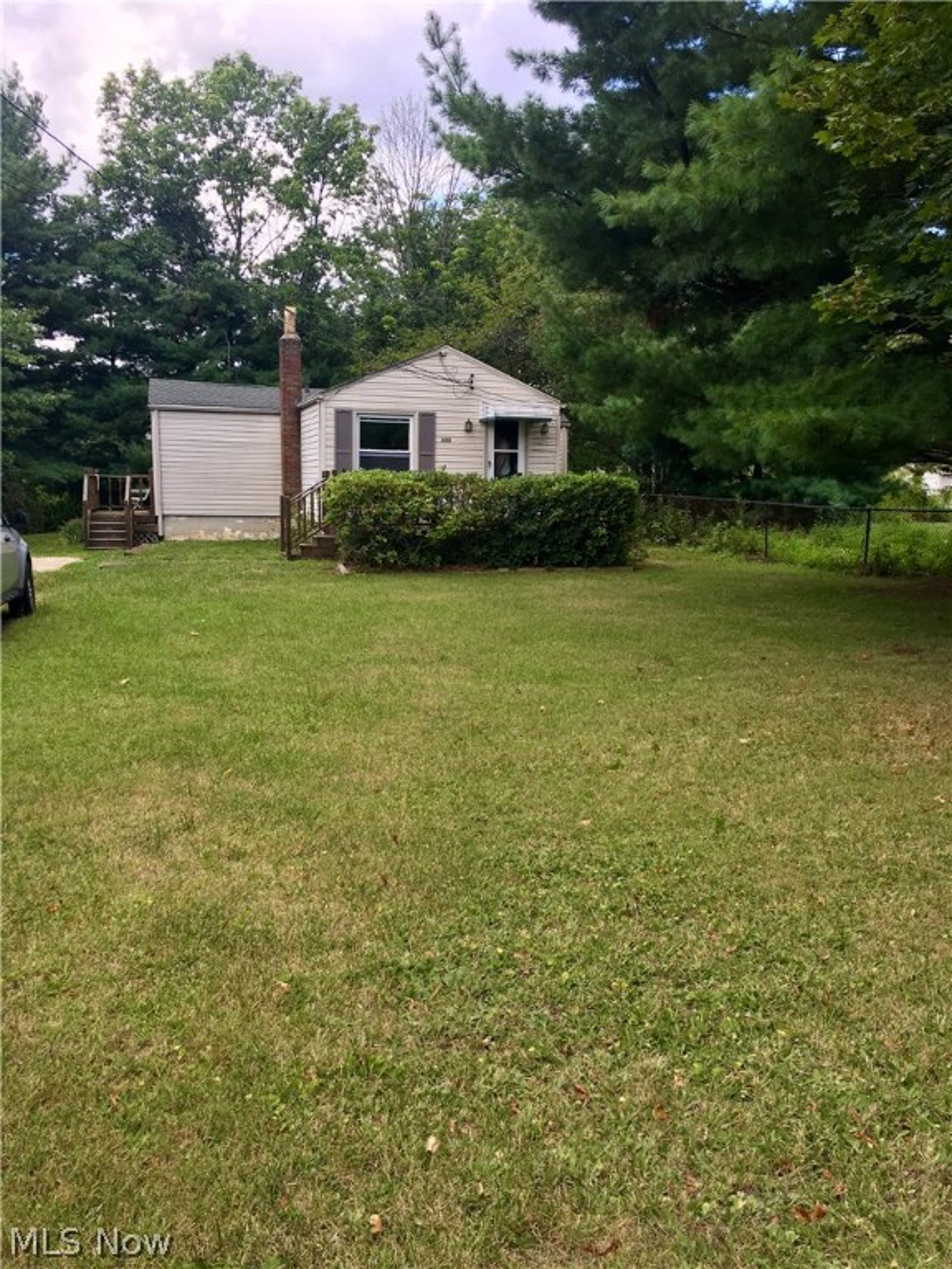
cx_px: 476
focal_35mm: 29
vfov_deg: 61.7
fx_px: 1063
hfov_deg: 48.2
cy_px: 634
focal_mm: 4.15
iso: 25
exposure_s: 1/277
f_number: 2.2
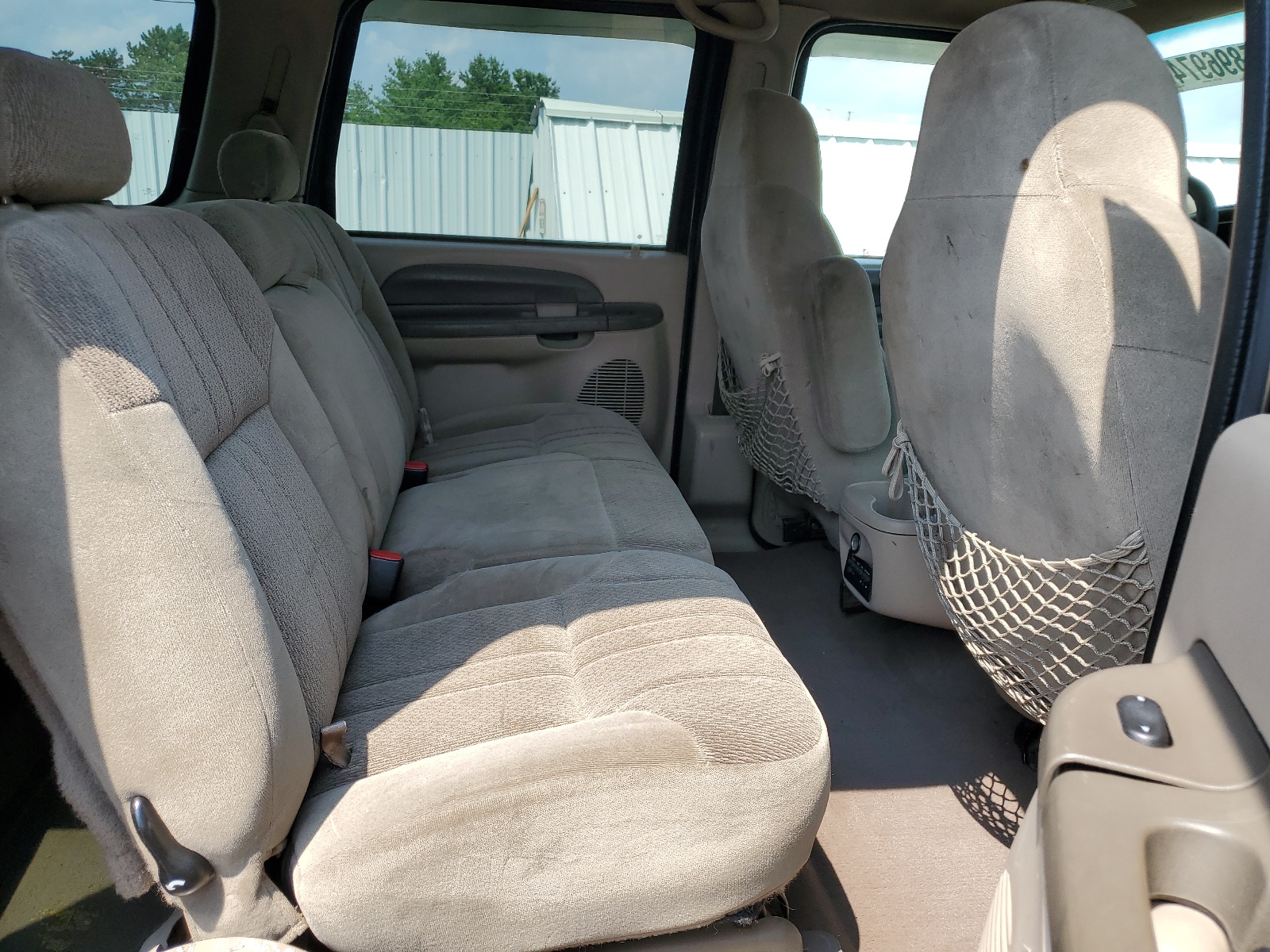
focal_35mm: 26
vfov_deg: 53.1
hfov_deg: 67.3
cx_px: 635
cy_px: 476
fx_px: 954
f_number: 1.5
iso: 50
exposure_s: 1/909
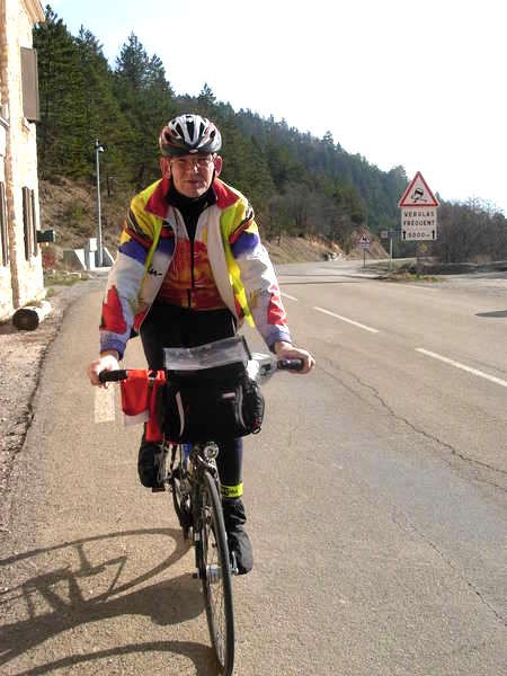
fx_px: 742
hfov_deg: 37.7
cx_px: 254
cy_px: 338
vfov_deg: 49.0
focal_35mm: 38
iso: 79
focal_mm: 6.3
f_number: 4.9
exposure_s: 1/542
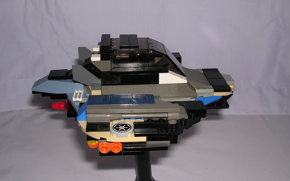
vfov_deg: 31.3
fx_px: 324
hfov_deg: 48.2
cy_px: 93
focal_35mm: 41
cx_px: 146
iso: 100
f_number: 5.6
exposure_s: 1/60.1
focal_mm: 5.8
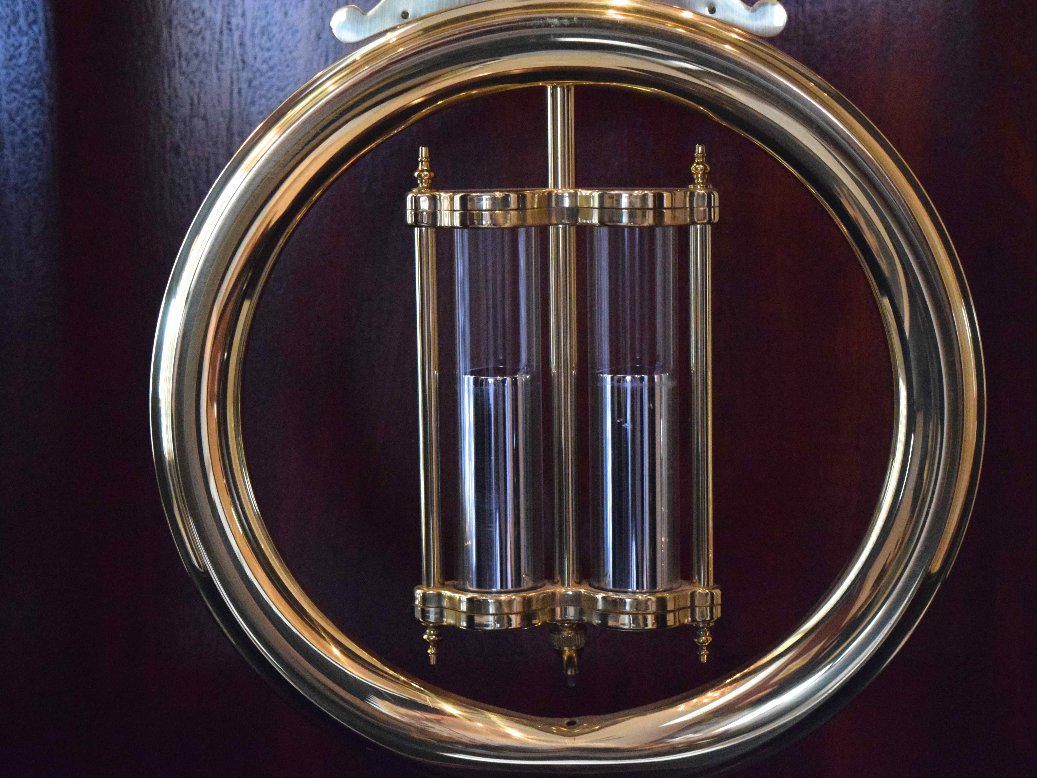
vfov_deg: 18.2
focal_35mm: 81
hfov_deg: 24.1
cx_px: 502
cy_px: 385
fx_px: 2427
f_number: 5.3
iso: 6400
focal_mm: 48
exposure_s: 1/30
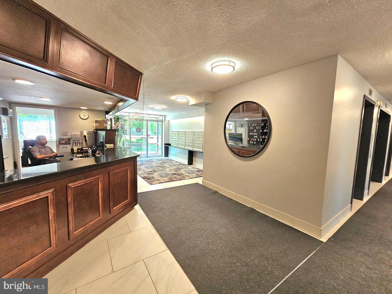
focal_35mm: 13
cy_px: 147
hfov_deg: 106.2
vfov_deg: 89.9
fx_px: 147
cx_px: 196
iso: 320
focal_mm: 2.2
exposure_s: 1/60.2
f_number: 2.2
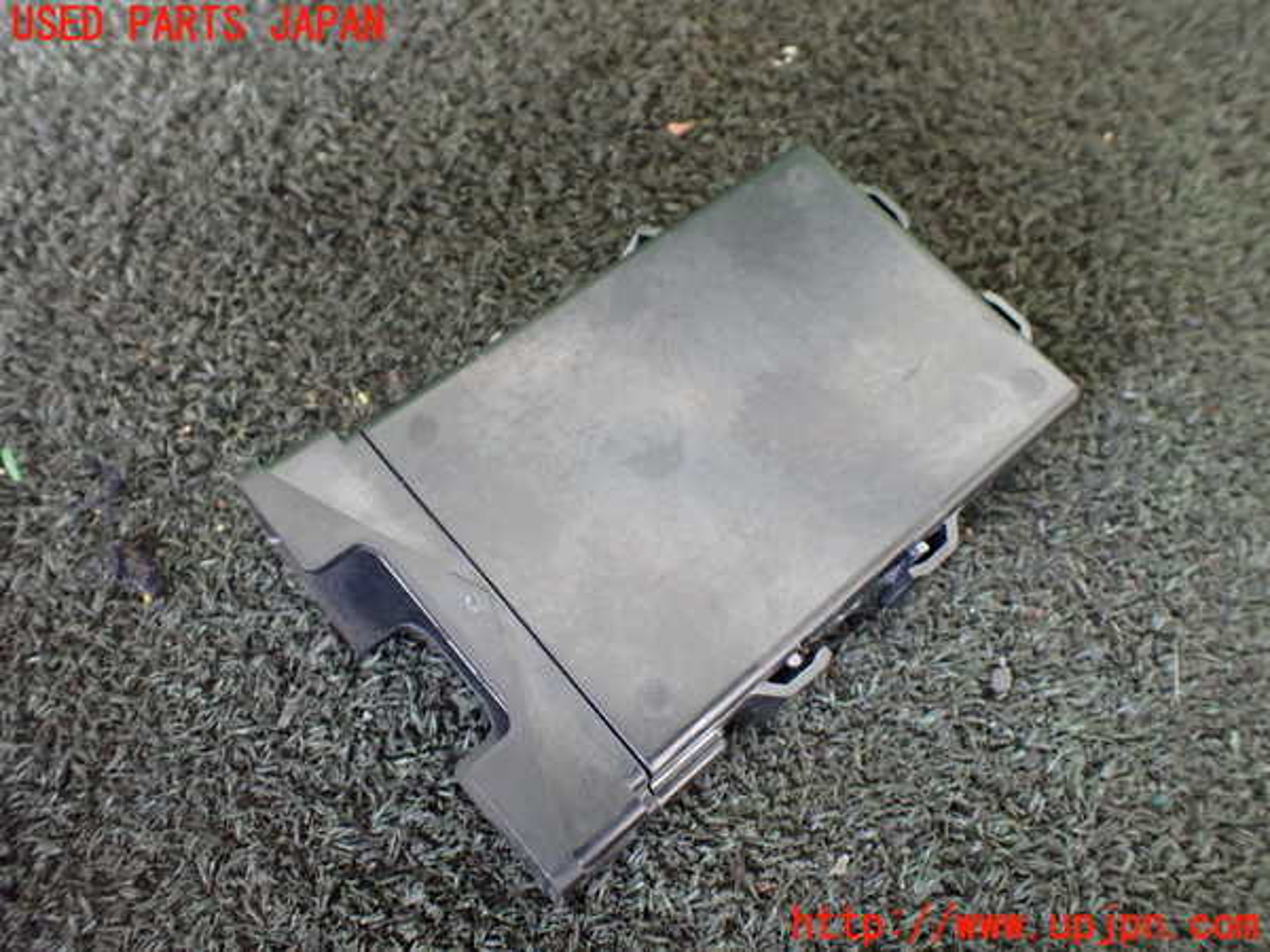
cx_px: 635
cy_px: 476
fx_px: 1101
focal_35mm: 30
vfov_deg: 46.8
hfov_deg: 60.0
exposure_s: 1/80
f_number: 2.3
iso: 800
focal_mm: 5.4
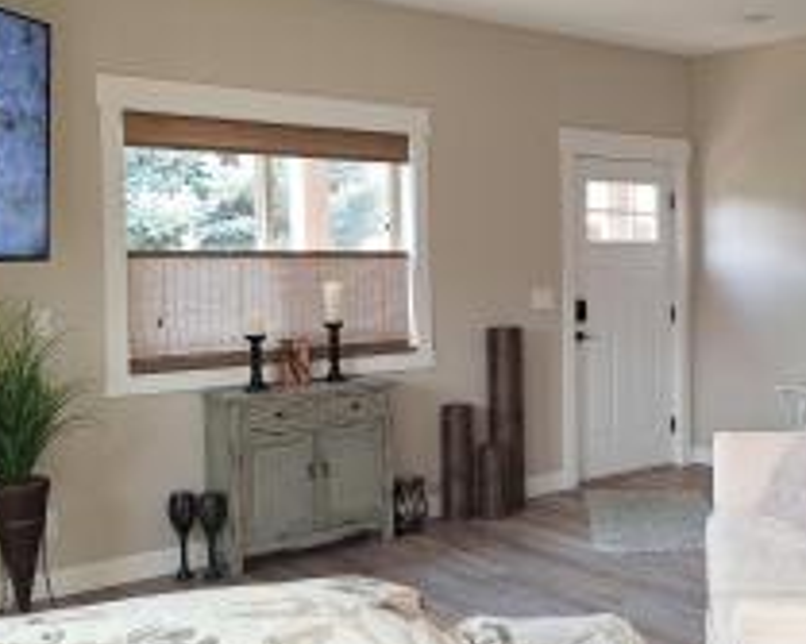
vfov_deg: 34.8
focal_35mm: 43
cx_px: 590
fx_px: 1025
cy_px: 293
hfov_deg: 41.8
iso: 40
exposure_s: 1/100
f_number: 1.8
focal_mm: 5.54
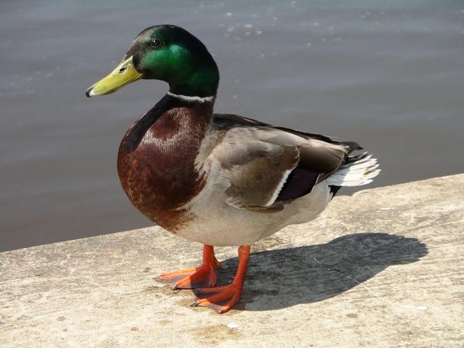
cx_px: 232
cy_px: 174
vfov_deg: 11.1
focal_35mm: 134
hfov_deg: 14.7
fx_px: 1796
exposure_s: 1/400
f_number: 4.5
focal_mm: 27.8
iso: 64
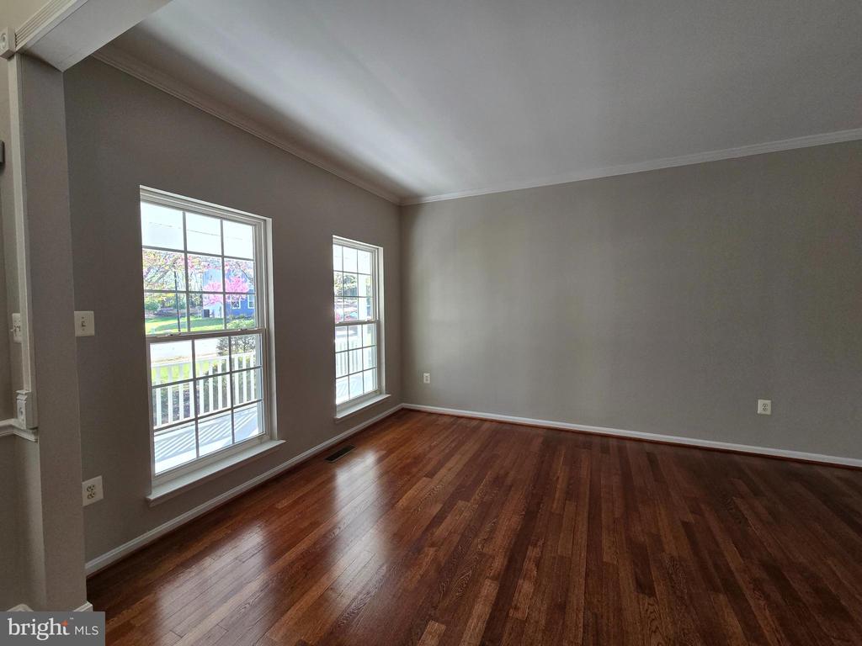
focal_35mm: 13
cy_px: 323
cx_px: 431
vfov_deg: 89.9
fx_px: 324
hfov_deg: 106.2
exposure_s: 1/120
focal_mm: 2.2
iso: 100
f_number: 2.2
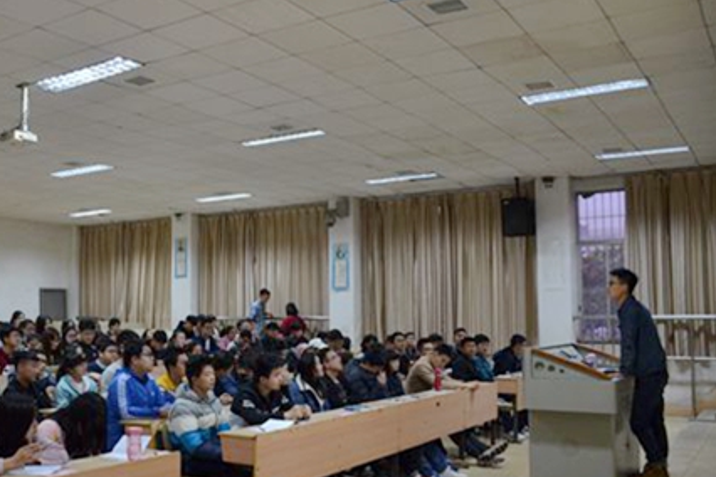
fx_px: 756
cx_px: 215
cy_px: 247
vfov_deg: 35.1
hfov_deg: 49.4
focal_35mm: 38
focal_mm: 18
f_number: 3.5
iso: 1000
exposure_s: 1/50
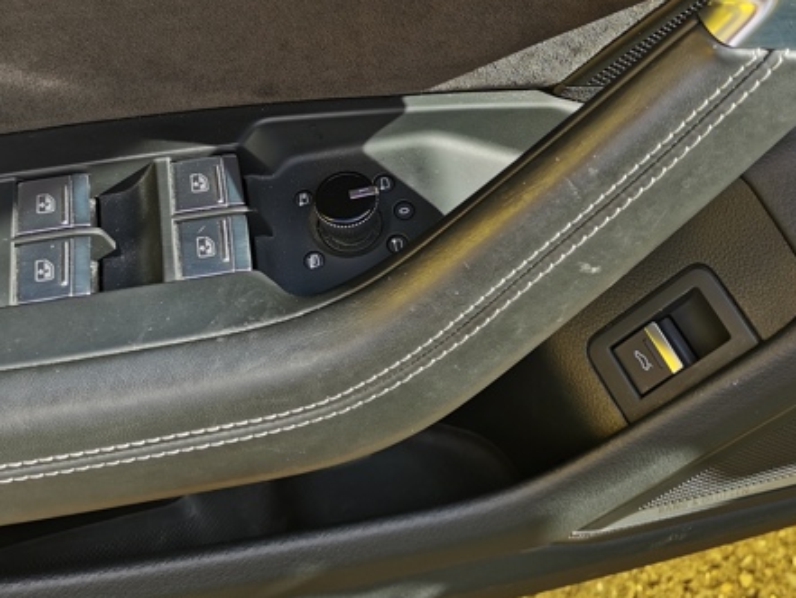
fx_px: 1127
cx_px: 403
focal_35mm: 49
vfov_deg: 28.6
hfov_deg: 38.9
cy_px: 70
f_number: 1.8
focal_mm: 5.58
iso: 50
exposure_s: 1/505
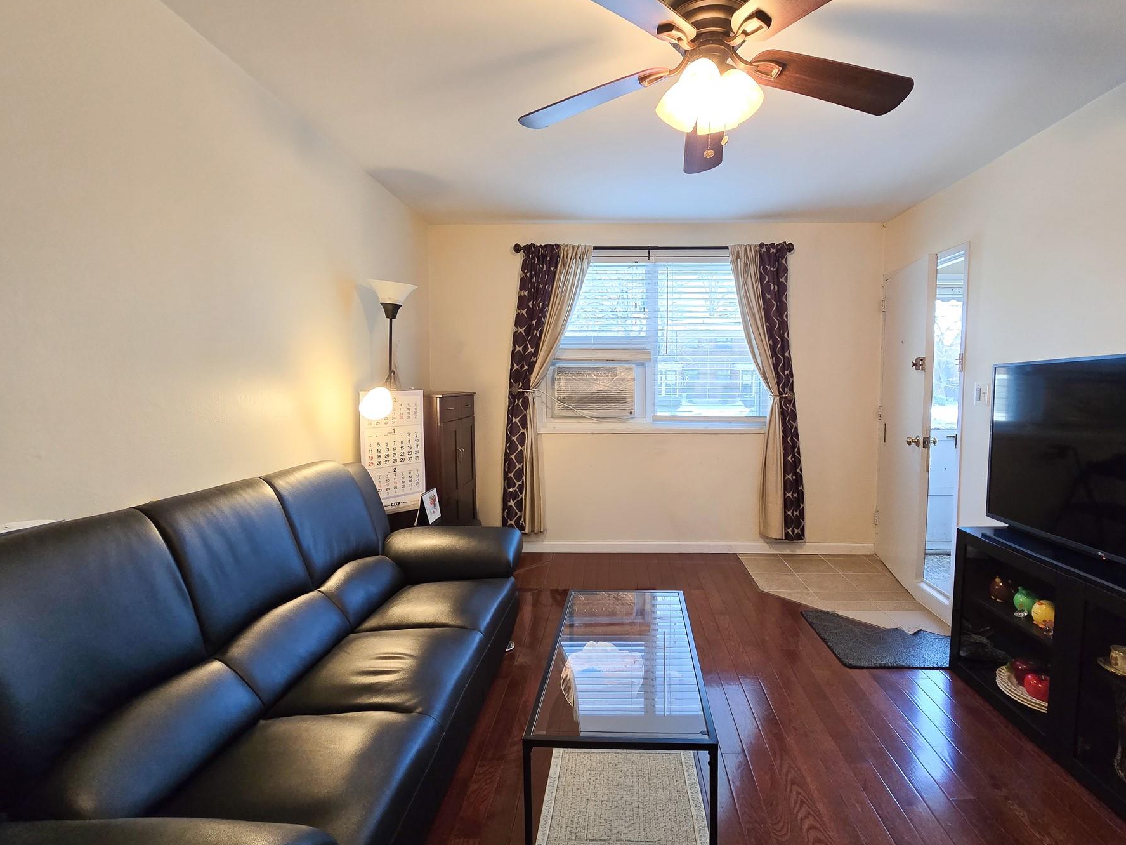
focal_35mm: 15
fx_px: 488
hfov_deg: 97.9
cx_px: 617
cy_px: 411
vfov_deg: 81.7
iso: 160
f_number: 2.2
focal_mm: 2.2
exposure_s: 1/60
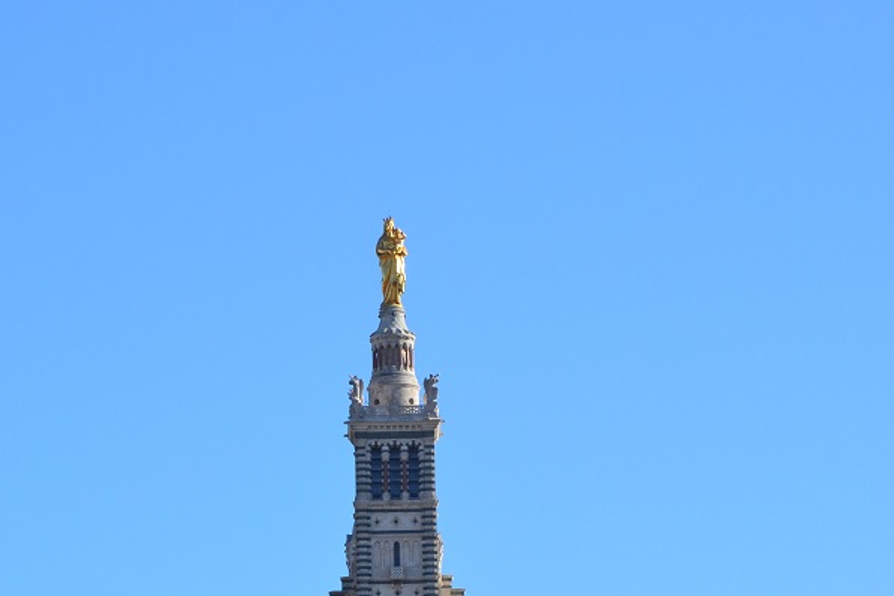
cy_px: 491
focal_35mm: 260
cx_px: 389
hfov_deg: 7.9
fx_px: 6456
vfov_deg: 5.3
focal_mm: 92
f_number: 11
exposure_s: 1/500
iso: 400
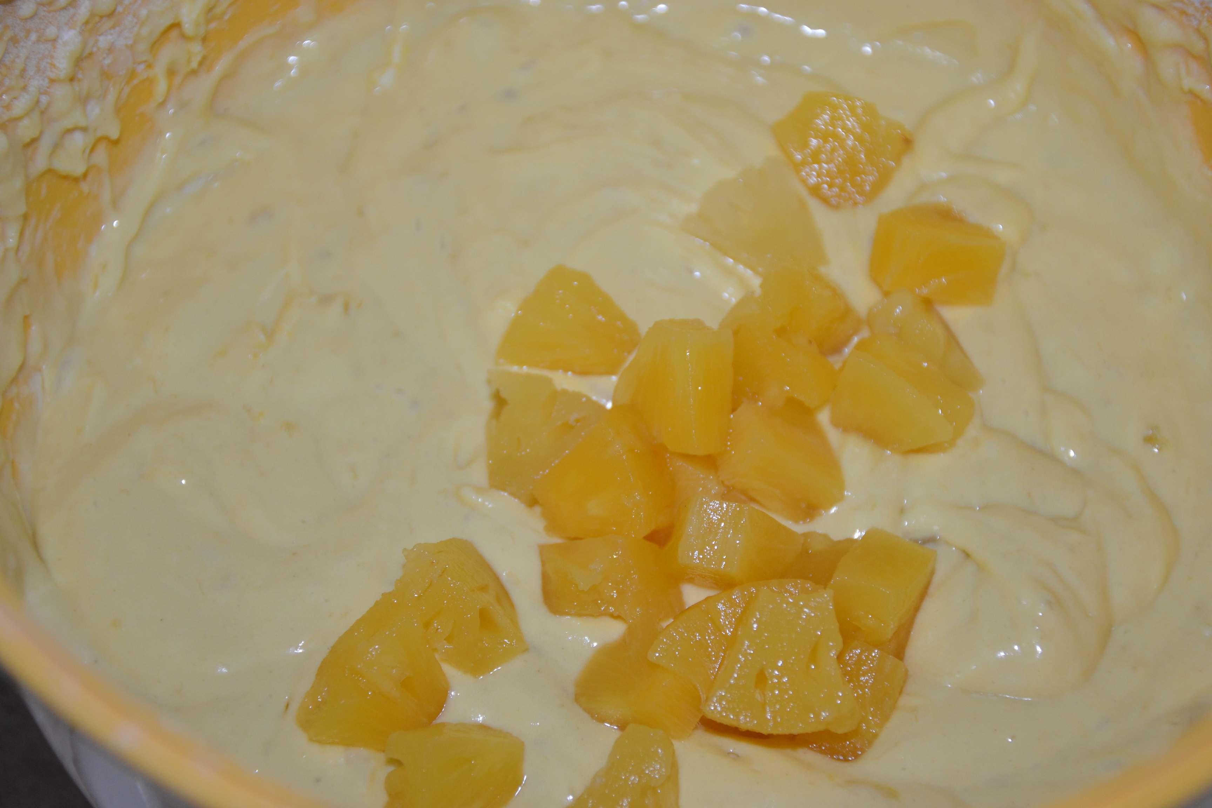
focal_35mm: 105
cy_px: 404
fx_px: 3535
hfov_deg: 19.5
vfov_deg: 13.0
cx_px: 606
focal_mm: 70
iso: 450
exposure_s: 1/60
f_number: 5
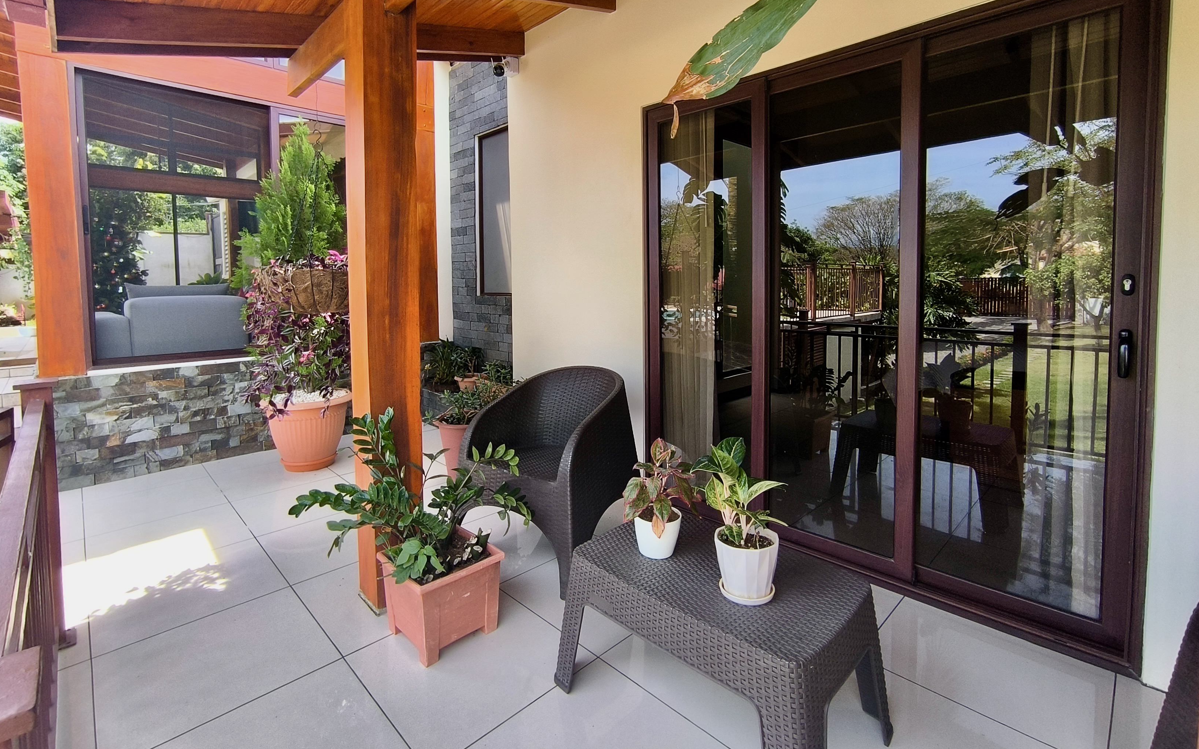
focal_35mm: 17
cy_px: 312
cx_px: 600
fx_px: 556
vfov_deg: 67.5
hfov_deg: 94.4
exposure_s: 1/265
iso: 50
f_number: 2.2
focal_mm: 1.65
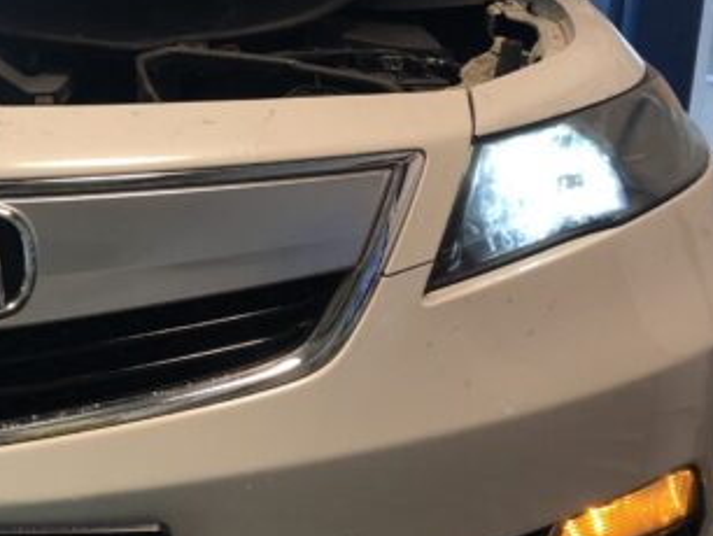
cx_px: -26
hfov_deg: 28.1
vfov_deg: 22.9
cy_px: 318
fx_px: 1319
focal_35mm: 64
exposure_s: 1/30
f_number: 1.8
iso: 32
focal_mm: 3.99
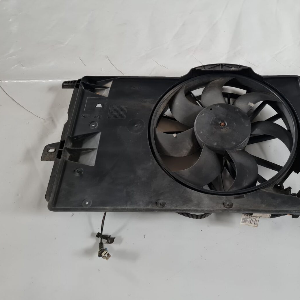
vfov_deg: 52.5
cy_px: 151
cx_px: 182
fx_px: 304
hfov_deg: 52.1
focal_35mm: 31
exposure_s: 1/50
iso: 400
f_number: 1.8
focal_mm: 5.4
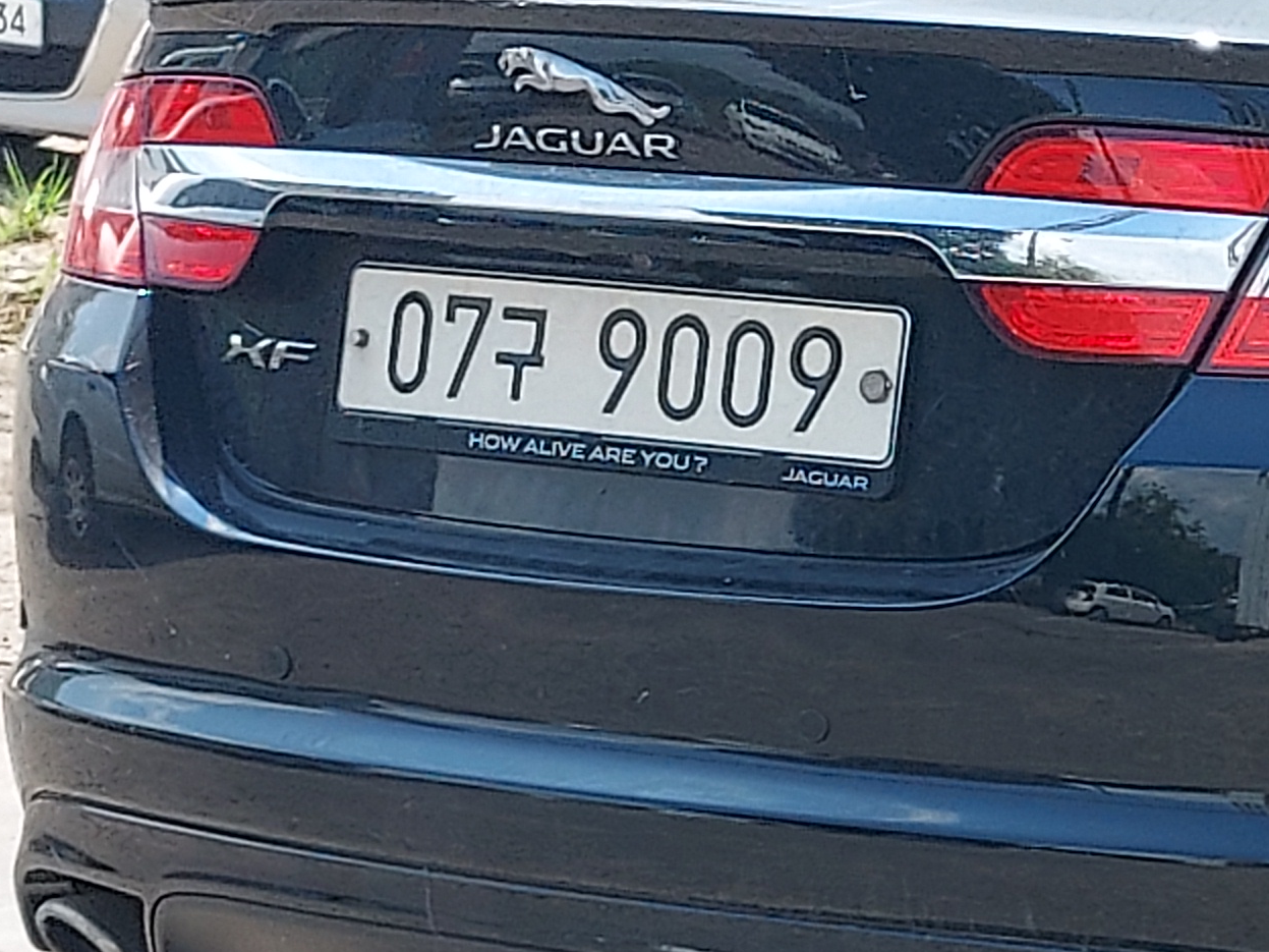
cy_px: 635
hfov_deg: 22.1
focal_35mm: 77
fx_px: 2822
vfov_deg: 19.1
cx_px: 1762
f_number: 1.8
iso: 40
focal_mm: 4.6
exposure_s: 1/474
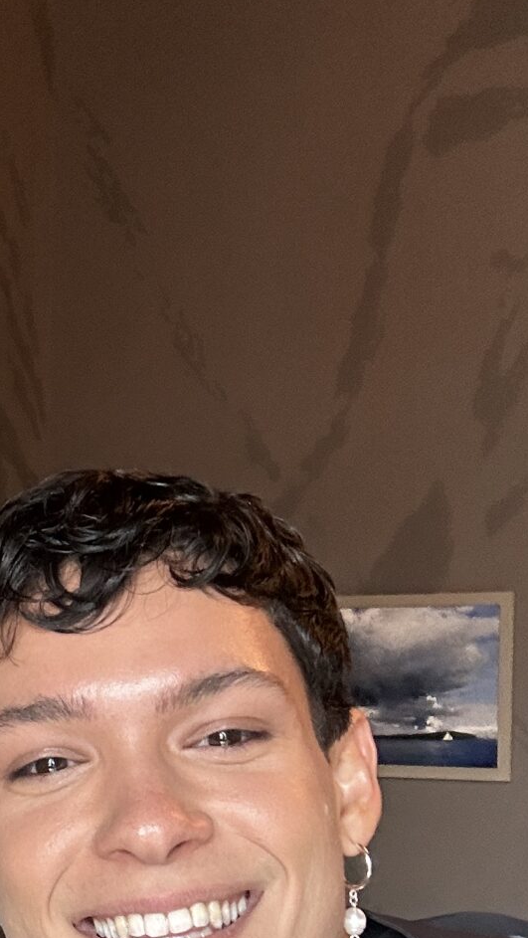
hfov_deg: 16.9
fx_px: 1691
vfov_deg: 30.2
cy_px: 768
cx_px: -129
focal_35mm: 68
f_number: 1.9
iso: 100
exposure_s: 1/60
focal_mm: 2.69
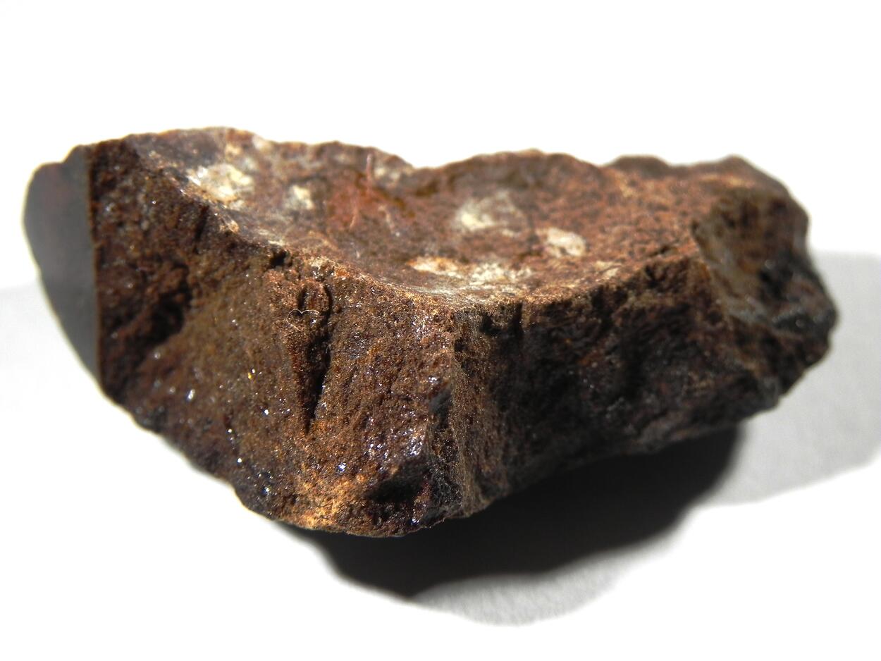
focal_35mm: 105
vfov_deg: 14.1
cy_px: 330
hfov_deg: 18.7
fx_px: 2673
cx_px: 440
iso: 160
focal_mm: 18.8
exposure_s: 1/146
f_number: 4
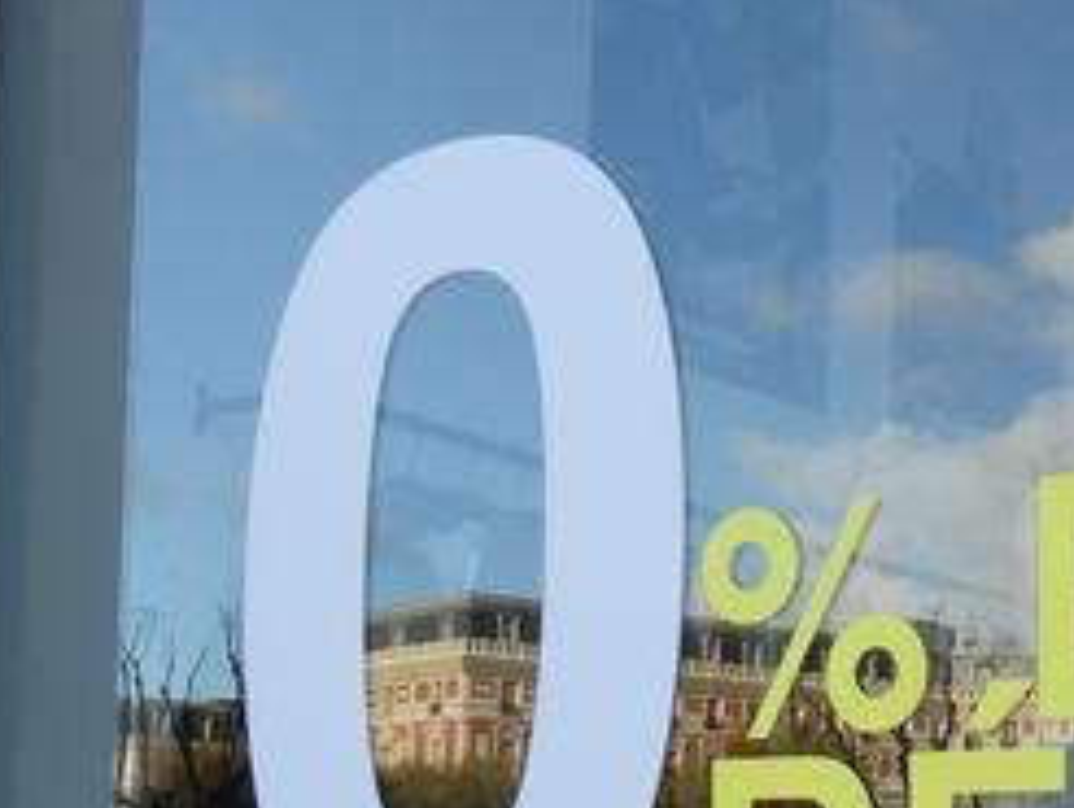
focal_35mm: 78
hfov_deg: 23.5
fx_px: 2422
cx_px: 1161
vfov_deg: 18.6
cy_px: 734
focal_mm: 4.3
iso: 80
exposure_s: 1/160
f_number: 3.3
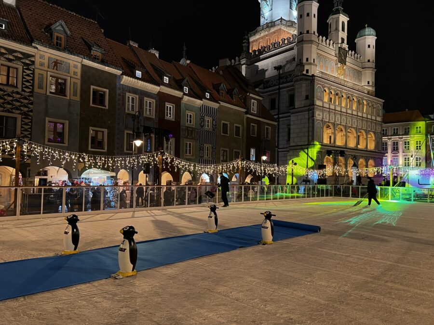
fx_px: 326
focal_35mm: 26
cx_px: 217
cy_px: 162
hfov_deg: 67.3
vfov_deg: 53.1
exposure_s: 1/50
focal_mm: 5.7
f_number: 1.5
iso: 500
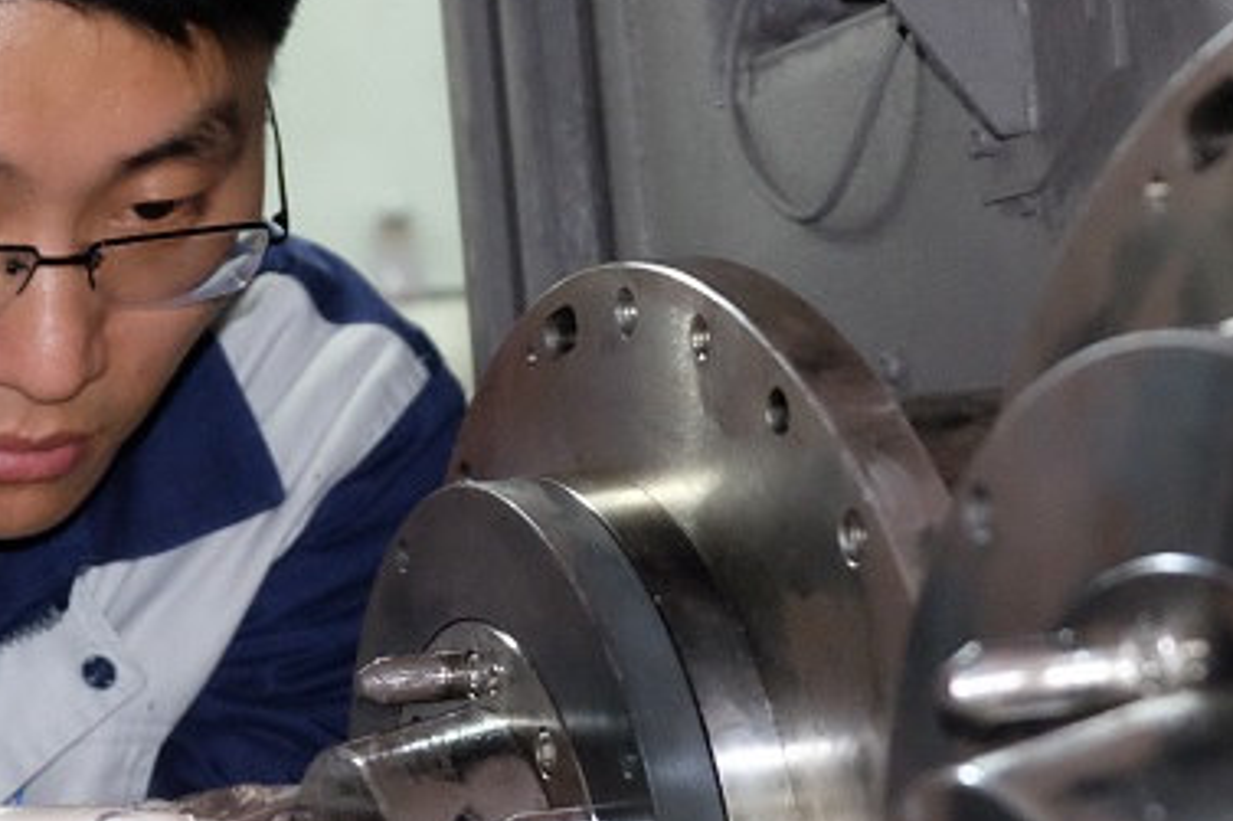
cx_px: -2
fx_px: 3800
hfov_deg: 18.0
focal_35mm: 111
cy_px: 437
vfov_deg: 12.3
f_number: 4.2
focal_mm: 26.6
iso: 3200
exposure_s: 1/60
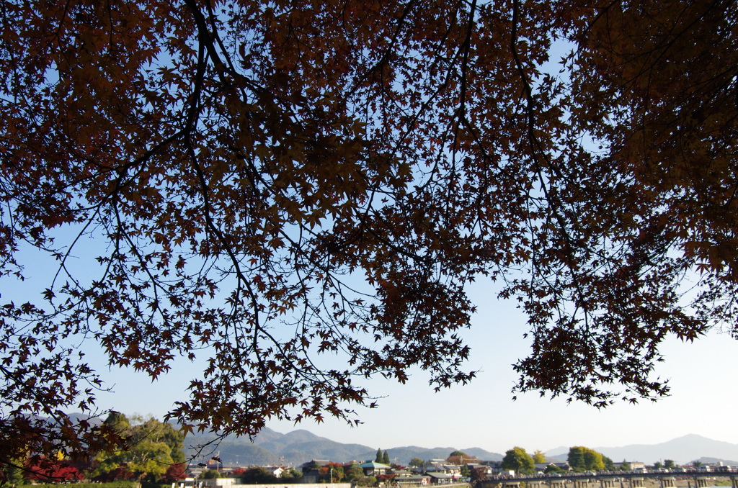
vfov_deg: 42.1
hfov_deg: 60.4
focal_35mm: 31
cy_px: 244
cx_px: 369
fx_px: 634
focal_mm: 21
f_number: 9
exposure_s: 1/640
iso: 800
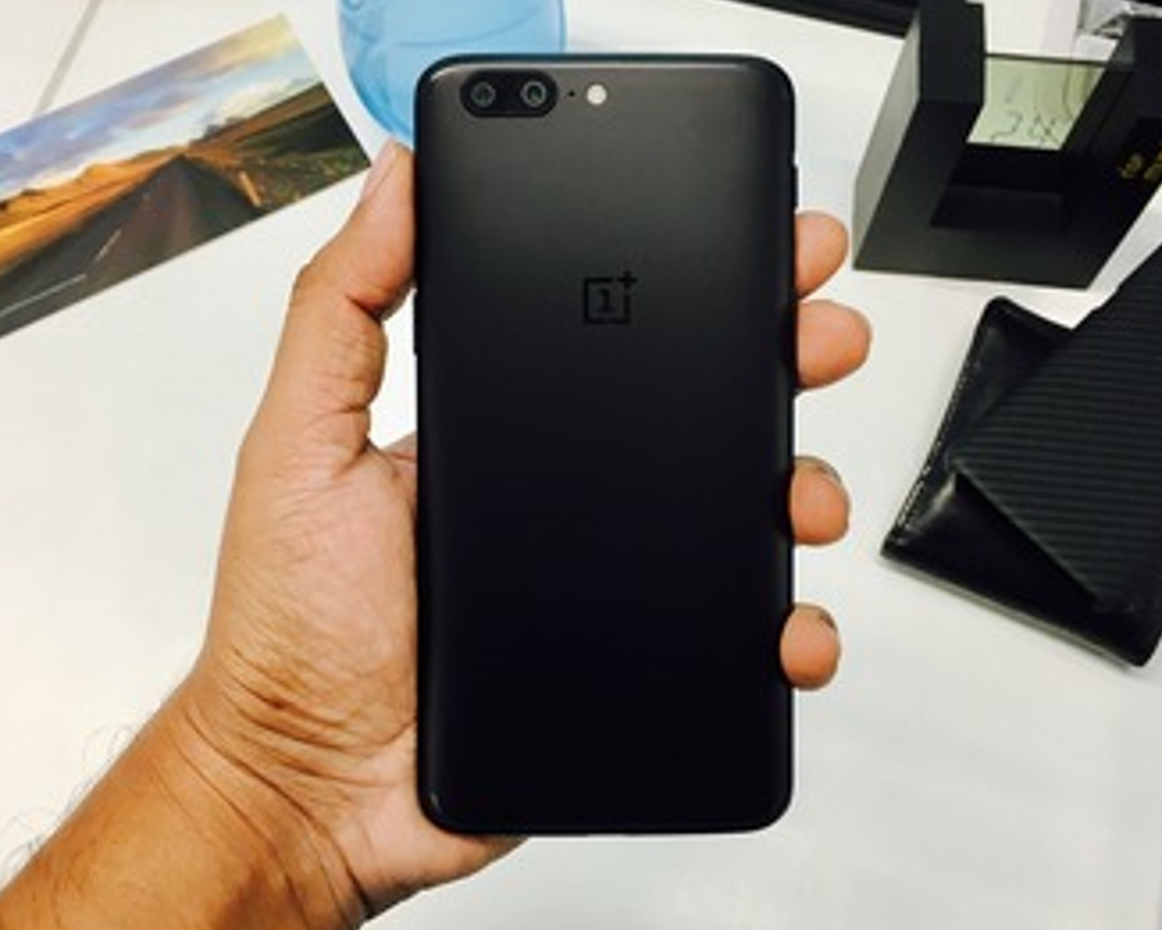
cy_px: 440
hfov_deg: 54.2
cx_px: 581
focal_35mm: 33
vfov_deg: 44.5
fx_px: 1135
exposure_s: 1/33
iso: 32
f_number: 2.2
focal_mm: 4.15
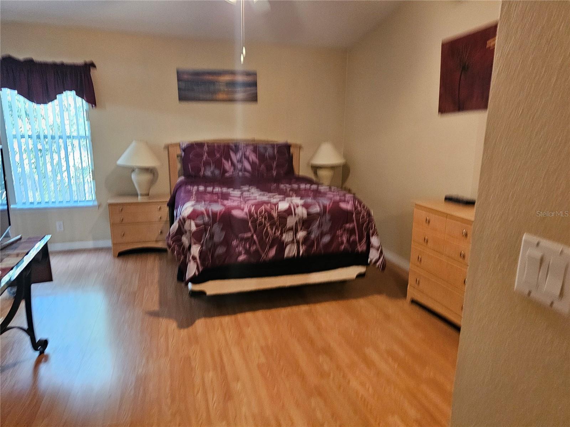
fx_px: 379
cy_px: 214
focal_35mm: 23
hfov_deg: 73.9
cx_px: 285
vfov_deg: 58.9
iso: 640
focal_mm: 6.3
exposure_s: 1/30
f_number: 1.7
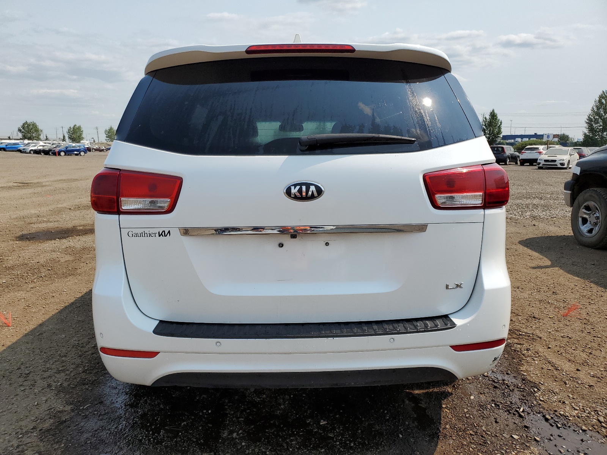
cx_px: 304
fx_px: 456
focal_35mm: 26
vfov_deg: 53.1
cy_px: 228
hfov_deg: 67.3
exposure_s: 1/5000
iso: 50
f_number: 1.5
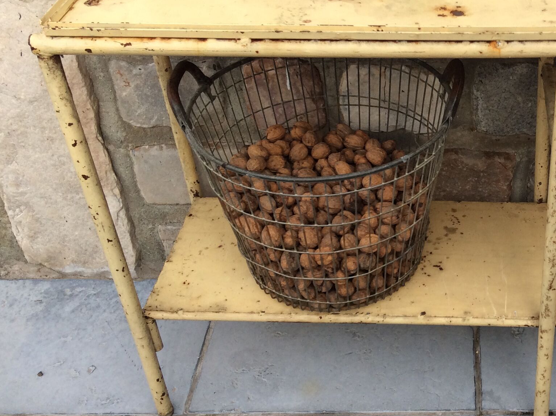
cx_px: 447
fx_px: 867
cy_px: 215
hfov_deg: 34.4
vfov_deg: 27.0
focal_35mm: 54
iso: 32
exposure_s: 1/334
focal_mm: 3.3
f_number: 2.4
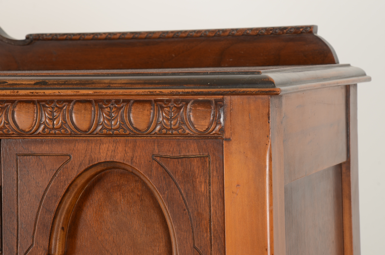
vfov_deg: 9.9
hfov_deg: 14.9
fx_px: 1473
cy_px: 128
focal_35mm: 138
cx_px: 192
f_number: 13
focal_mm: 92
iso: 125
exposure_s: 1/125
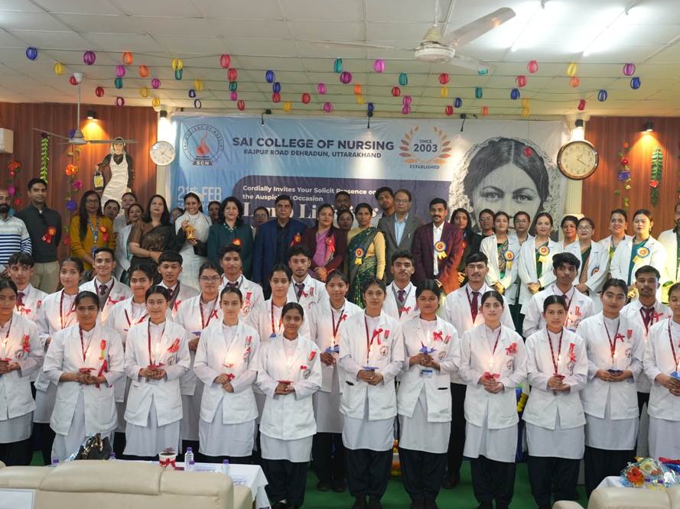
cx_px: 343
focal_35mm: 41
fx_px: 805
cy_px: 253
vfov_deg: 35.1
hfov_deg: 45.8
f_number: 3.2
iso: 2500
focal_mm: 37
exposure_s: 1/125
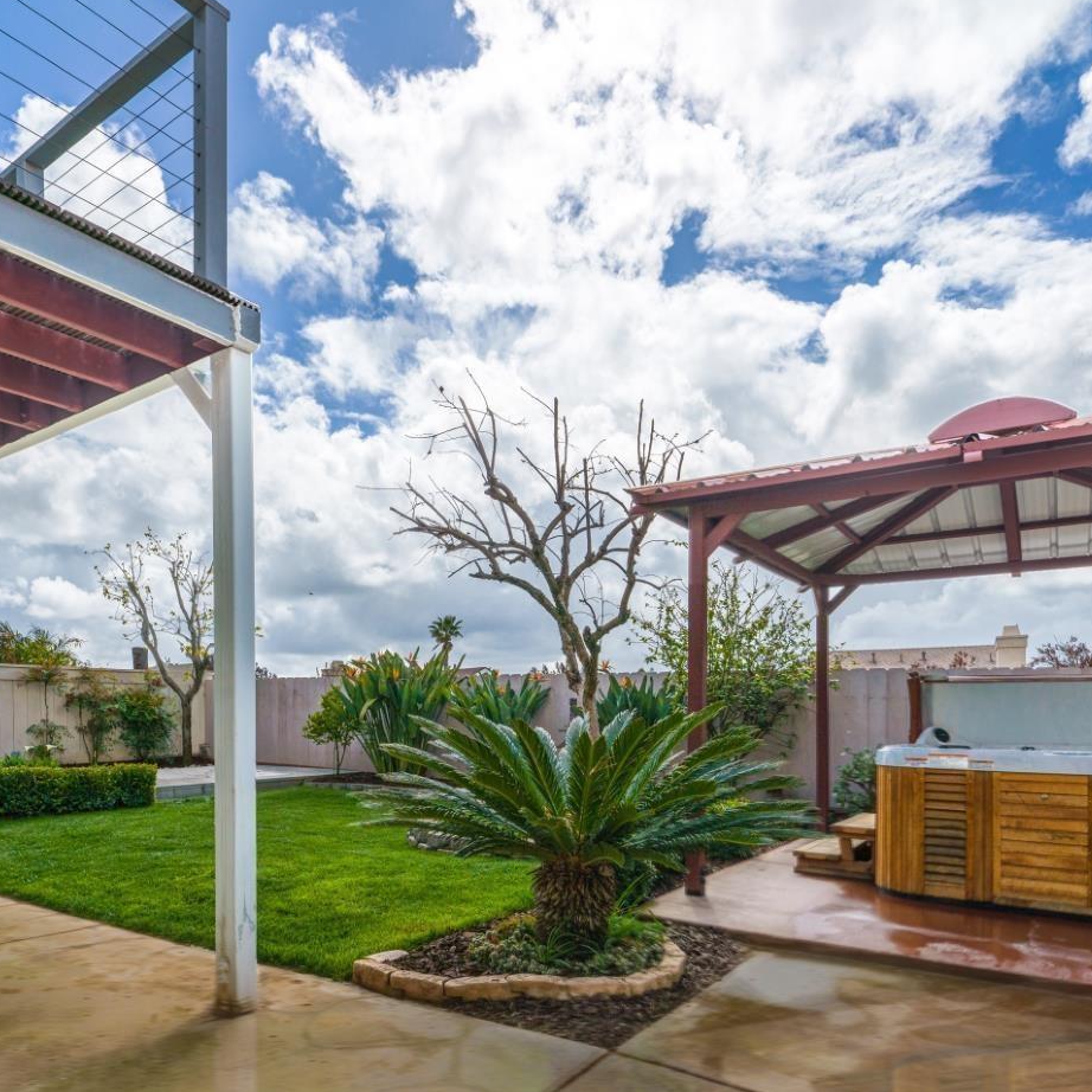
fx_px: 821
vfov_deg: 65.5
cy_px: 728
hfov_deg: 67.2
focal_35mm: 23
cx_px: 522
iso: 100
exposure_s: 1/1250
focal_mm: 13
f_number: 9
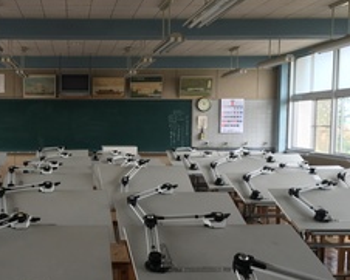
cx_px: 79
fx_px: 518
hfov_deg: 36.3
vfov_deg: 30.2
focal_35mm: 50
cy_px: 161
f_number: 2.2
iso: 32
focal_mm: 4.15
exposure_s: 1/60
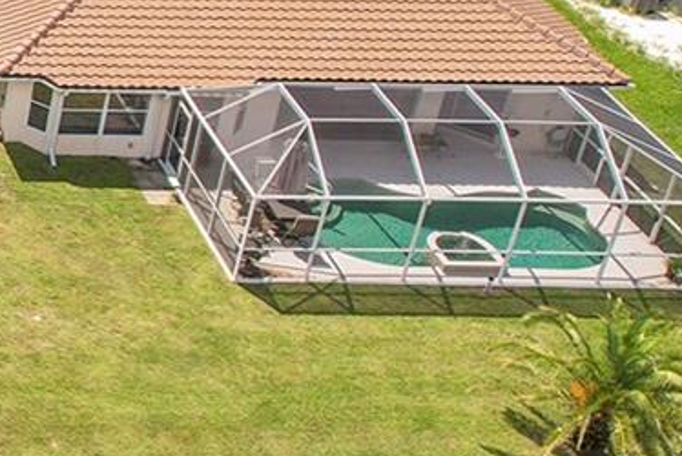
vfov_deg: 14.5
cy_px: 80
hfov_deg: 16.9
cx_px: -625
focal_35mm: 94
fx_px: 1782
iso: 100
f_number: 2.8
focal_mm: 8.38
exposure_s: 1/400
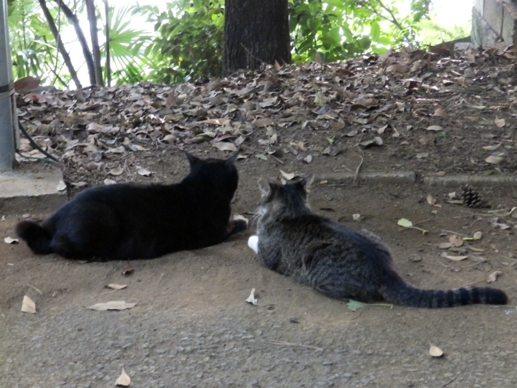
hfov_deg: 25.7
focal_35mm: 76
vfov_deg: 19.4
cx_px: 258
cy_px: 194
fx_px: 1135
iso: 1250
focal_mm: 13.6
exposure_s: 1/6
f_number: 4.8
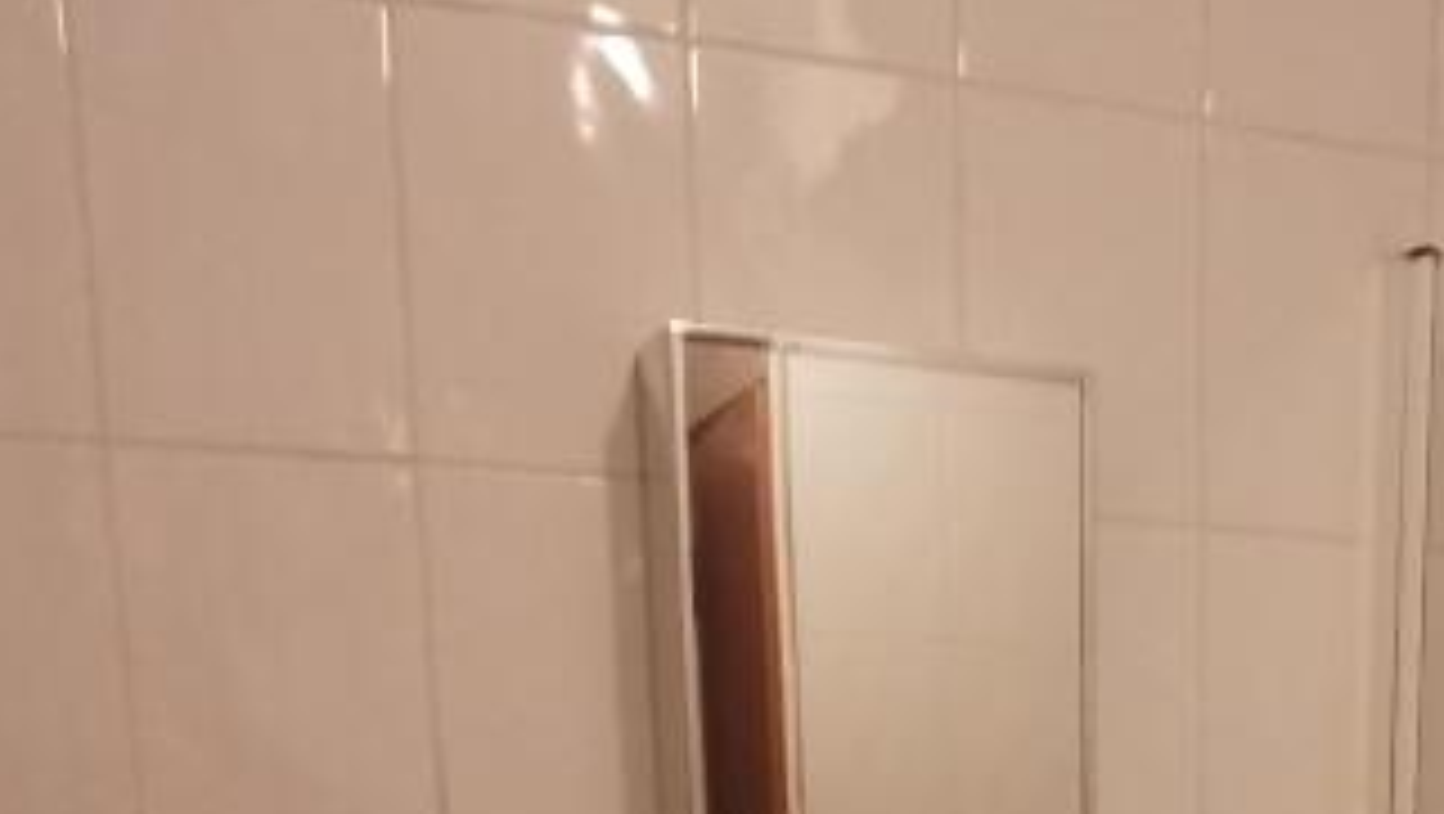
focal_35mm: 59
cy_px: 1493
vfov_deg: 16.7
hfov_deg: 33.0
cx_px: 1390
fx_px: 2260
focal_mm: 2.26
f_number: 2.2
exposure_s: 1/25
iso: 320
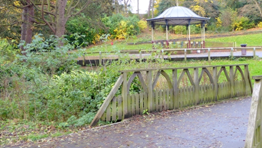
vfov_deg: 27.1
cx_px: 151
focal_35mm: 44
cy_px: 75
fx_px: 306
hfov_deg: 46.2
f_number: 3.6
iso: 200
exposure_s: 1/60
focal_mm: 5.8
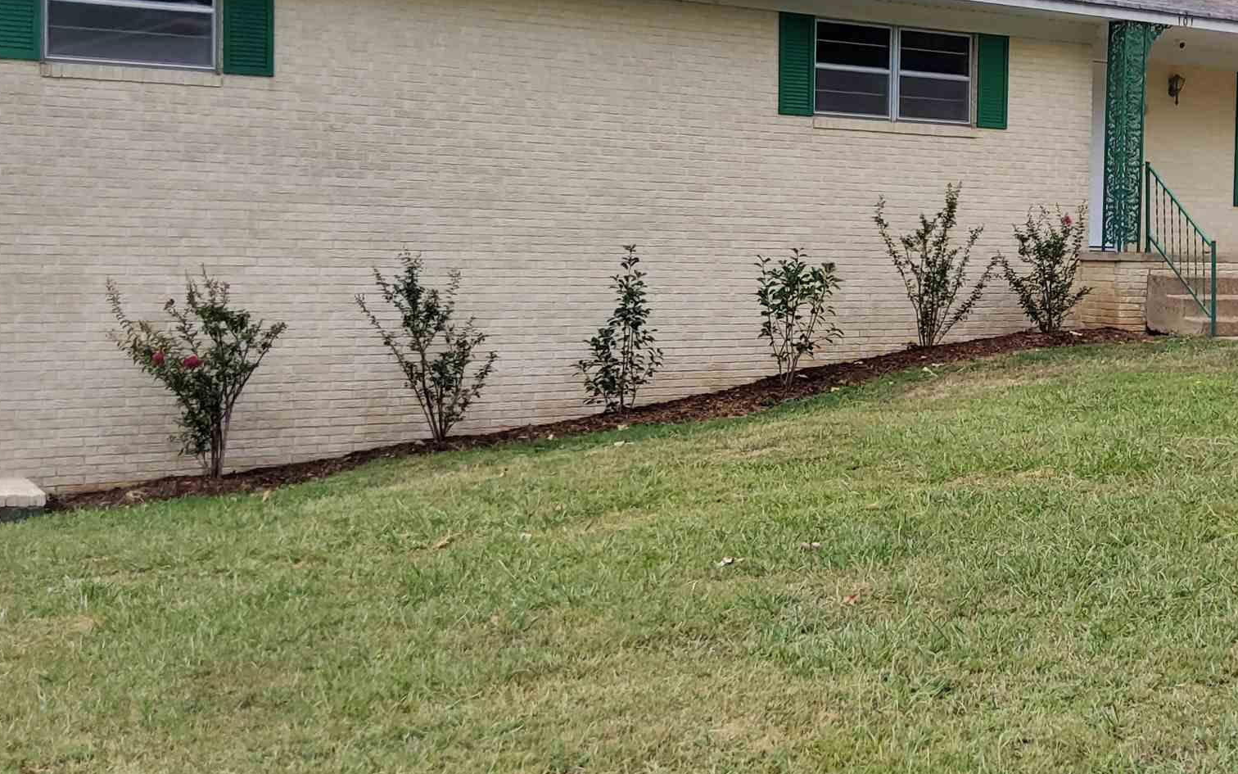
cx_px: 970
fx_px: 1889
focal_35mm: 56
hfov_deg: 35.2
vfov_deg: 23.1
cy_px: 294
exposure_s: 1/724
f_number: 2
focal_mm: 3.08
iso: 50
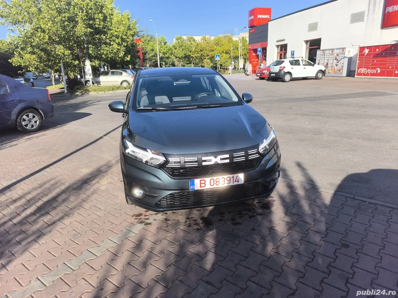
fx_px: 264
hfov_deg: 73.9
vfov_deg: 58.9
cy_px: 149
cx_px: 199
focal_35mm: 23
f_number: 1.65
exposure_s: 1/980
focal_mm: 6.14
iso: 50
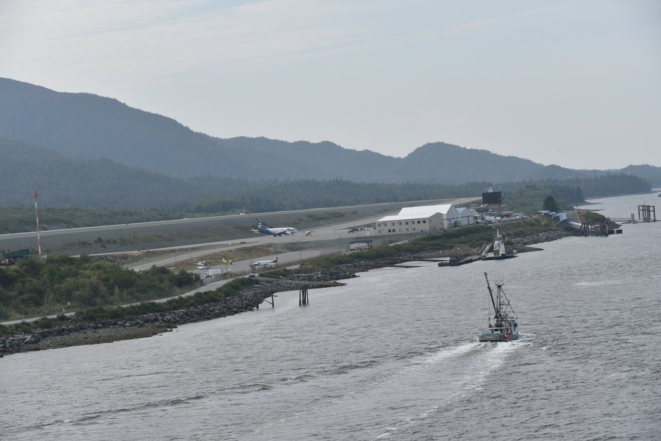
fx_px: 2057
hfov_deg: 18.3
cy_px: 220
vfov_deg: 12.2
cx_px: 330
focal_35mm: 112
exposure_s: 1/250
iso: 100
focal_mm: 112
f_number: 9
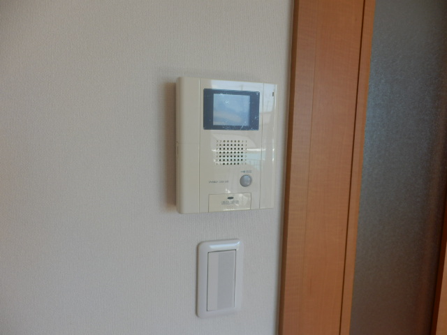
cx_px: 224
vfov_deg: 56.8
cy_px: 168
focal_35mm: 24
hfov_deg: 71.6
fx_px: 310
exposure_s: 1/50
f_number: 3
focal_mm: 4.2
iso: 80
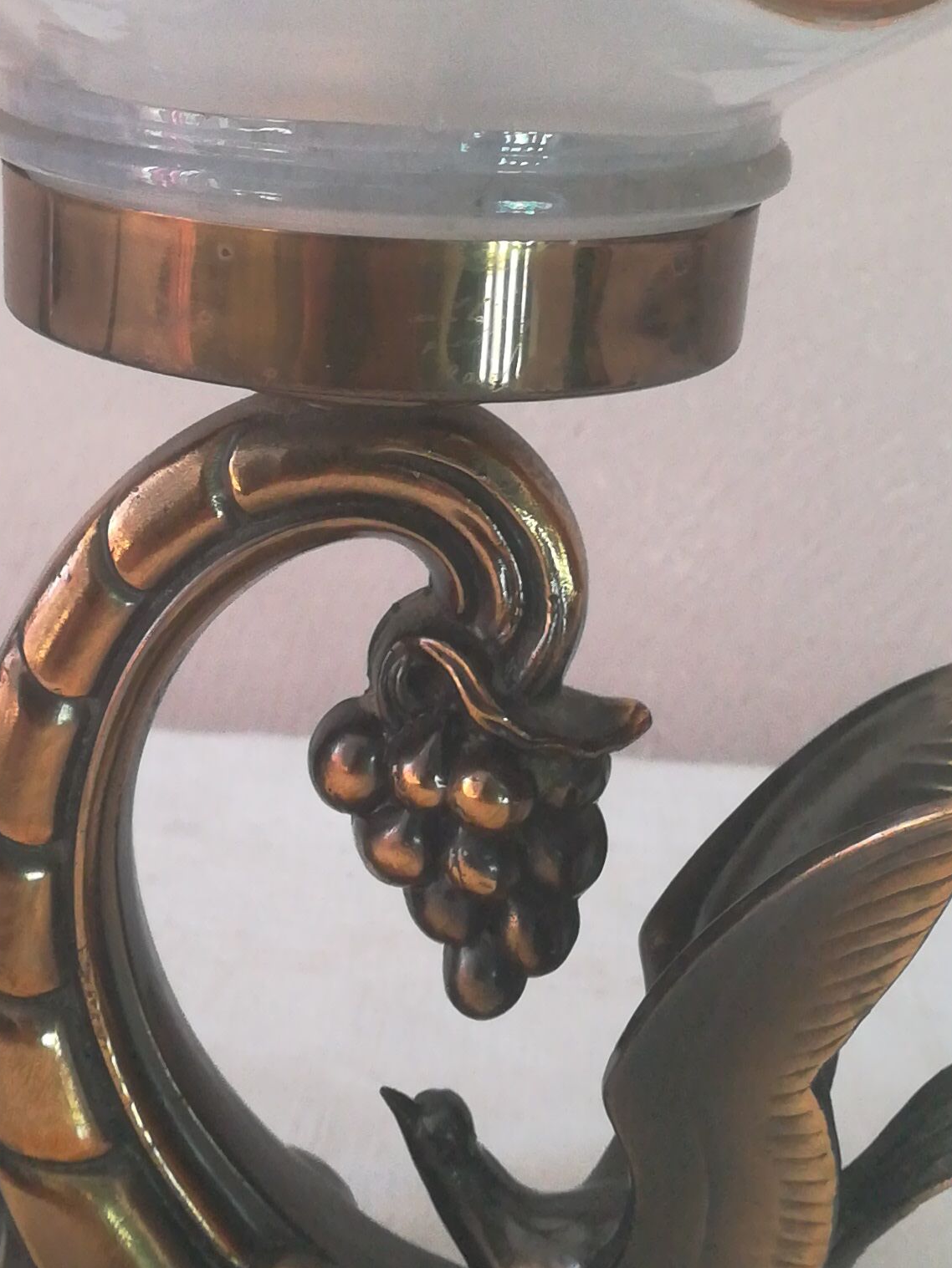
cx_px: 242
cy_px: 346
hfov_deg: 21.4
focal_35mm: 68
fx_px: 2493
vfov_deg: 28.2
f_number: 2.2
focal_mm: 3.83
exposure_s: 1/33.3
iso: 250
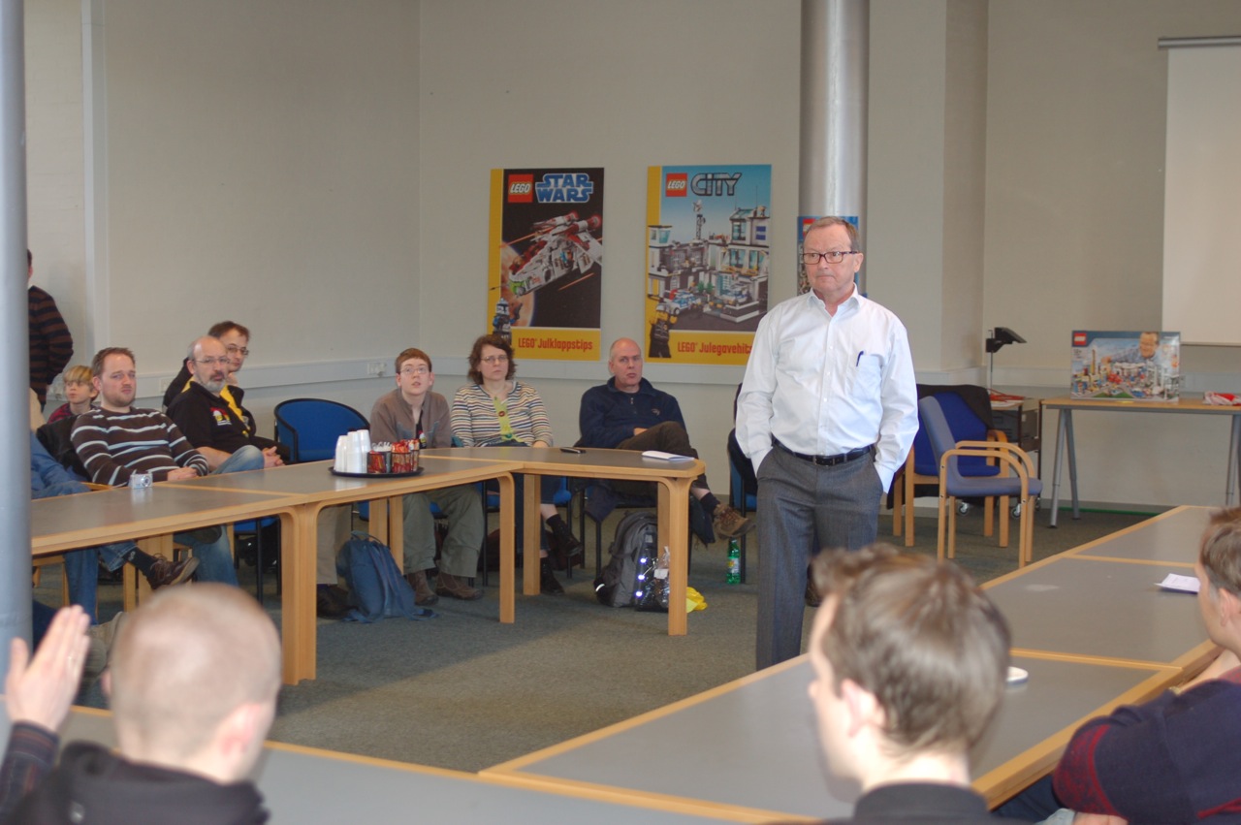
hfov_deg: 35.1
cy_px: 412
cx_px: 620
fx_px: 1963
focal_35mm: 57
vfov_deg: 23.7
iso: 400
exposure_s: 1/60
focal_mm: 38
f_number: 3.3
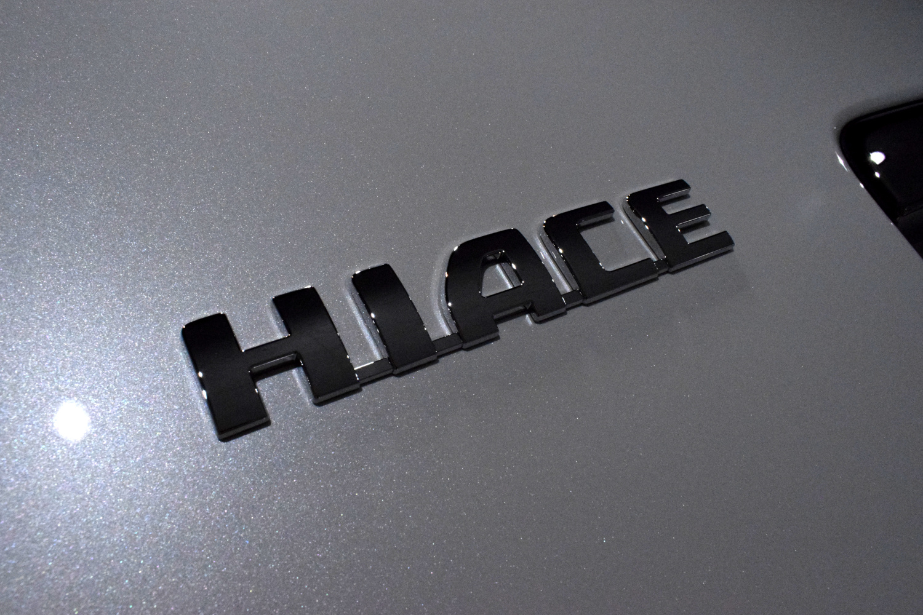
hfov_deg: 67.4
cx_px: 462
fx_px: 692
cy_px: 308
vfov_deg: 47.9
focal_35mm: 27
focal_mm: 18
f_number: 14
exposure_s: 1/800
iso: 5000
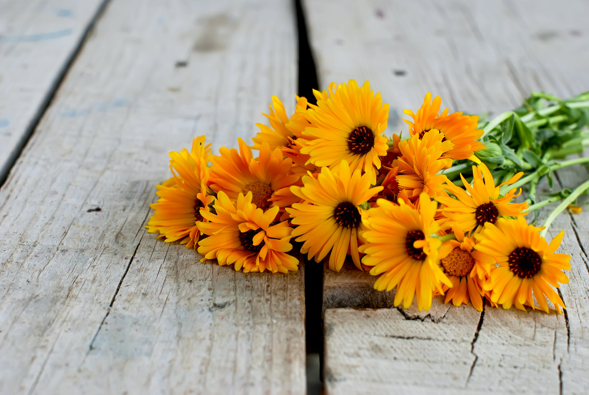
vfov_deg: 18.2
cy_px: 198
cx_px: 294
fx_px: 1229
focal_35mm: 75
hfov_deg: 27.0
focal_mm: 50
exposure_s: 1/125
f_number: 8
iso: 200
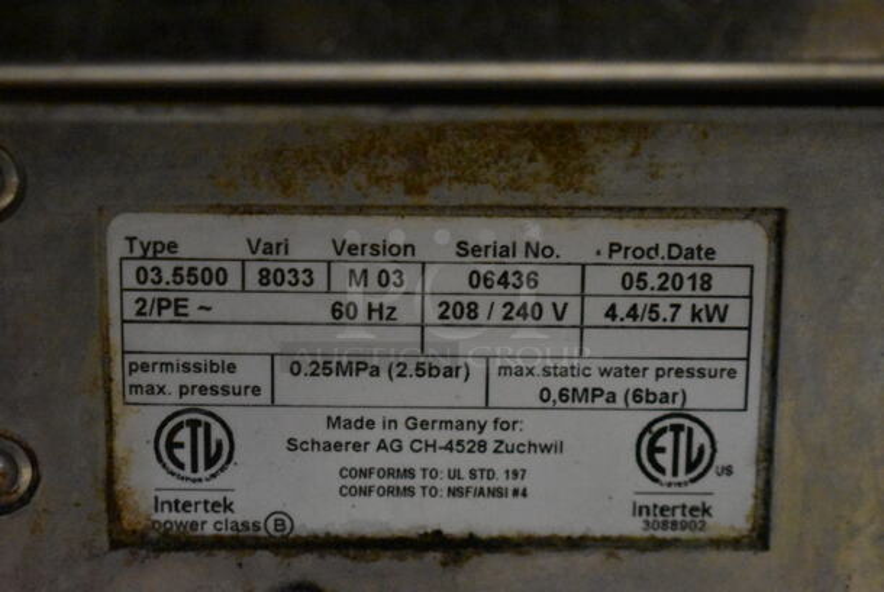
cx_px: 442
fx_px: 2028
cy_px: 296
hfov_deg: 24.6
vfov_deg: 16.6
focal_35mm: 82
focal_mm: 55
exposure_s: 1/100
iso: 14400
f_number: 5.6
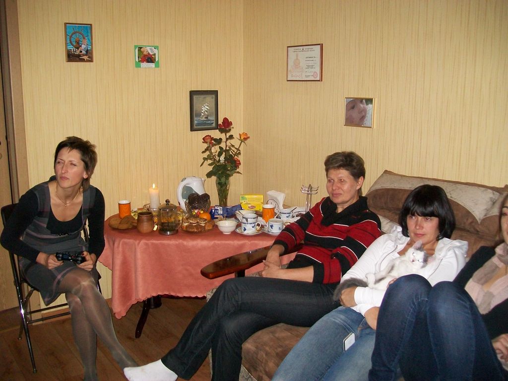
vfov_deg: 41.8
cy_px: 190
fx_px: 499
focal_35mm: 34
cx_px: 254
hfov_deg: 54.0
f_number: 2.7
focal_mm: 6.1
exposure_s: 1/60
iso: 160
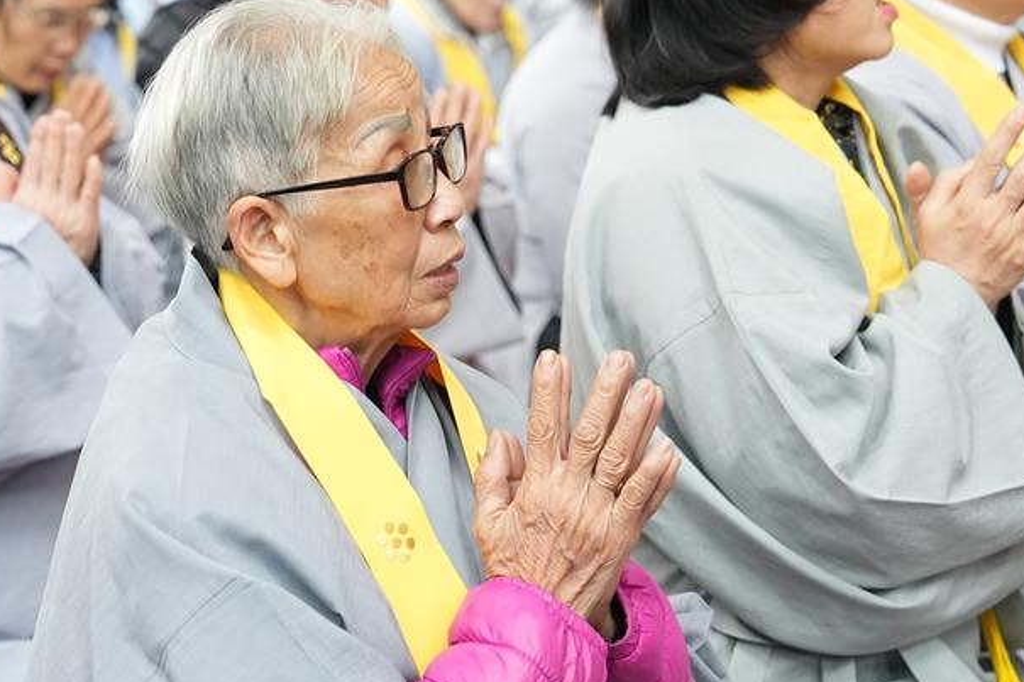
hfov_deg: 16.6
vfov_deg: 11.1
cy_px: 366
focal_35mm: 123
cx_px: 345
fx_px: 3498
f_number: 3.5
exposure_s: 1/125
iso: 4000
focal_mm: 62
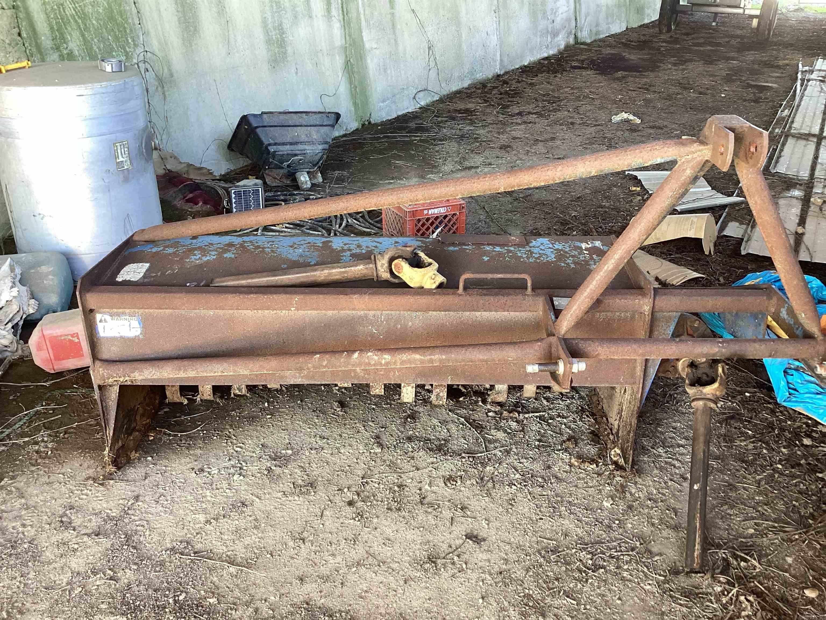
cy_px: 310
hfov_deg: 58.4
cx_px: 413
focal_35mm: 31
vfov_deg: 45.4
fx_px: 740
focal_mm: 3.3
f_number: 2.4
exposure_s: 1/60
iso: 100
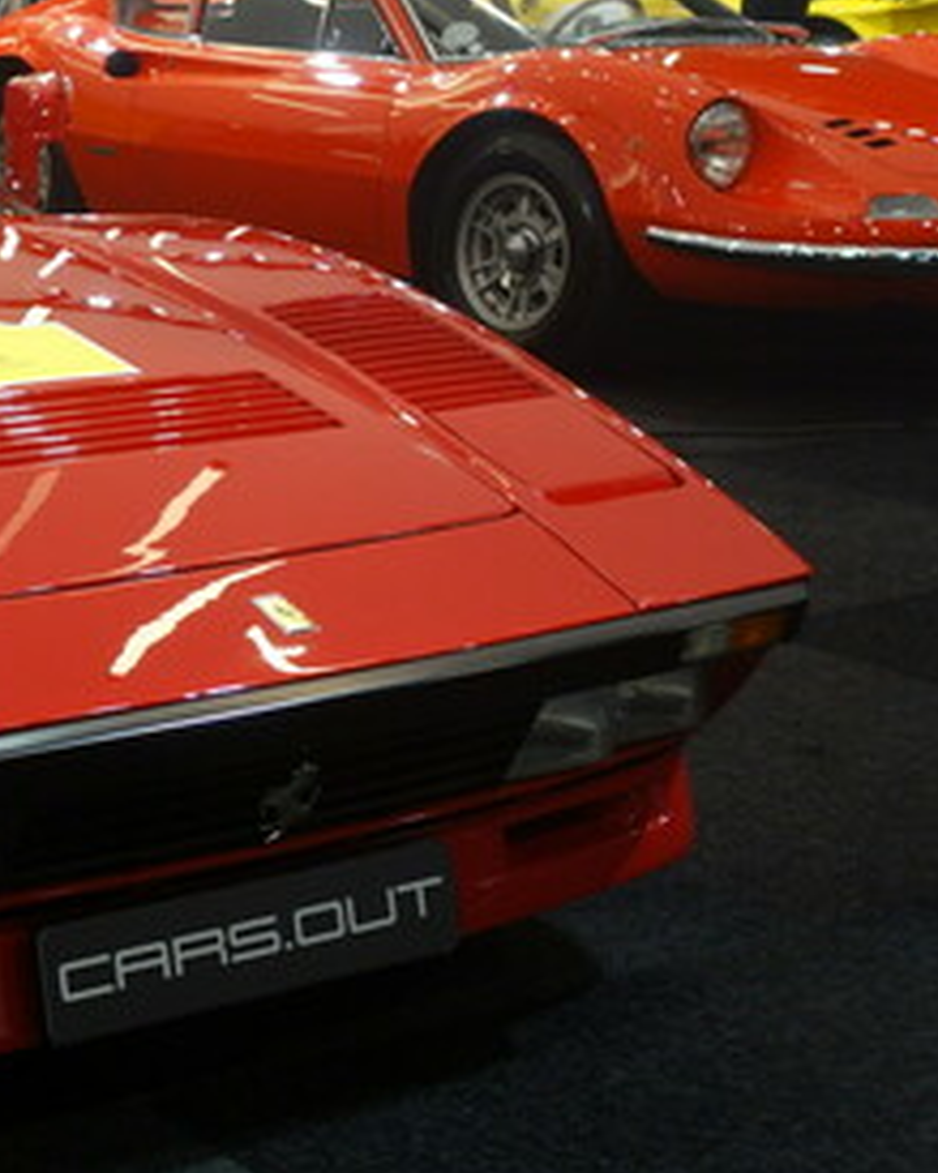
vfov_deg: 24.4
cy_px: 535
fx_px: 2708
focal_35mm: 78
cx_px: -278
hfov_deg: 18.3
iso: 320
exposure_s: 1/40
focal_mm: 14.23
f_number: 2.8
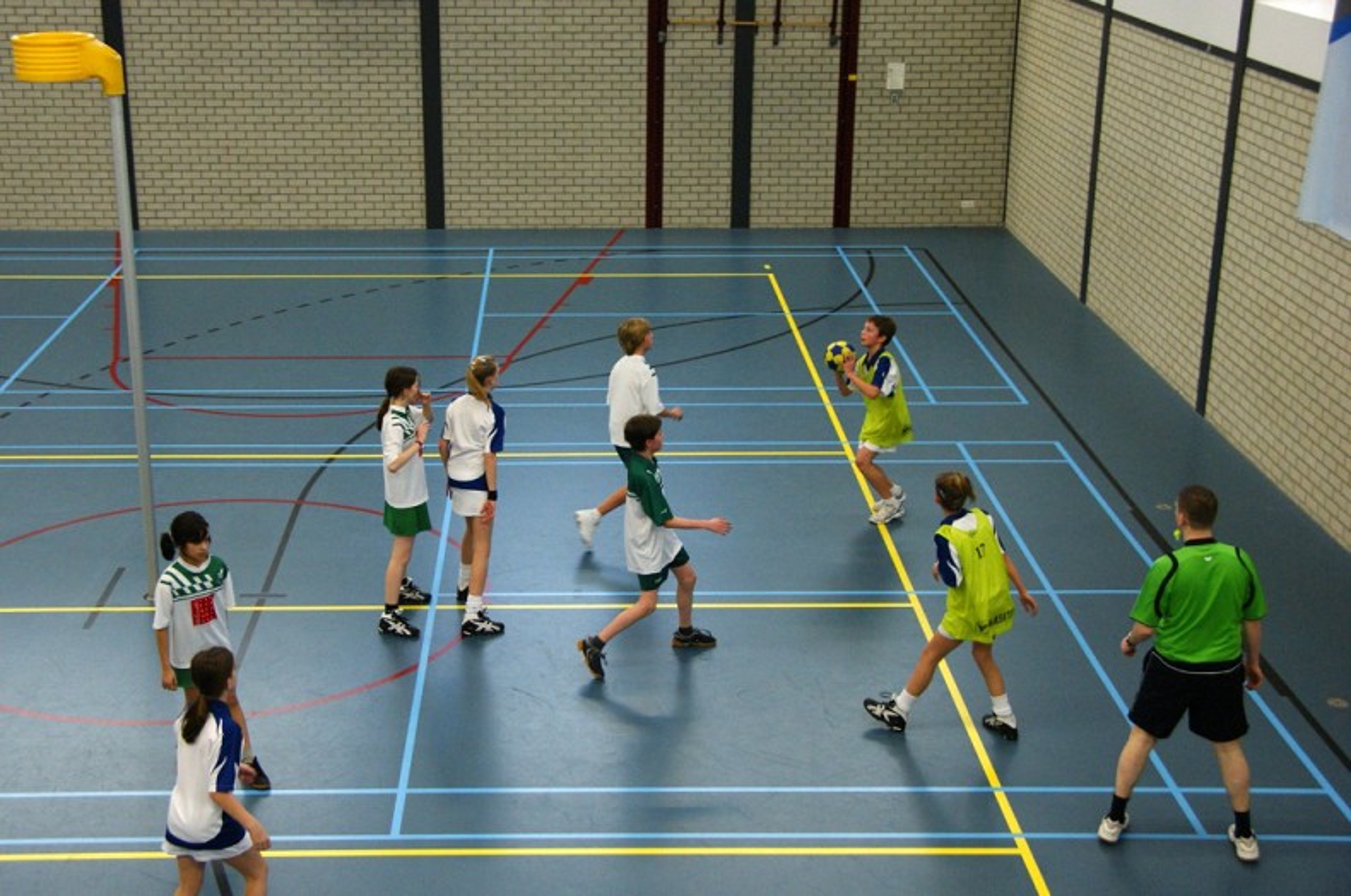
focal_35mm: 42
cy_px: 448
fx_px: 1574
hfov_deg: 46.5
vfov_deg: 31.8
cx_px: 676
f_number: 5.6
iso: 800
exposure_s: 1/100
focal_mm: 28
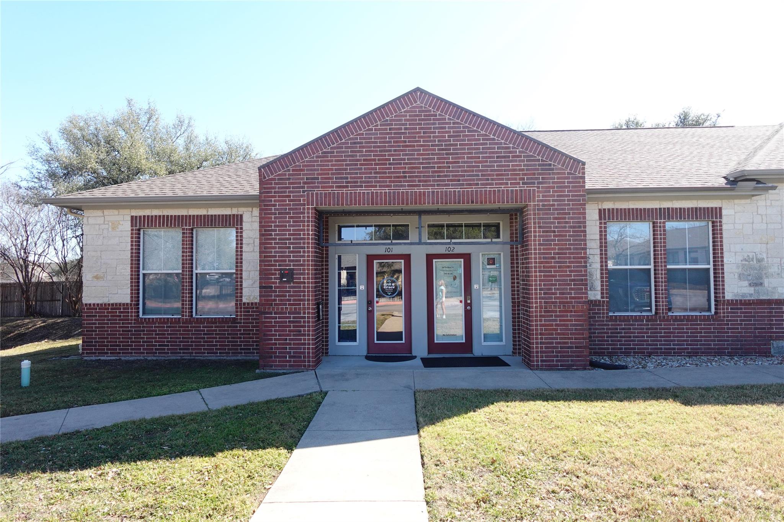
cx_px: 392
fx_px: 435
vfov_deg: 61.9
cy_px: 261
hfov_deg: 84.0
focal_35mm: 20
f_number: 2
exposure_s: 1/1000
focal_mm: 7.6
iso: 125
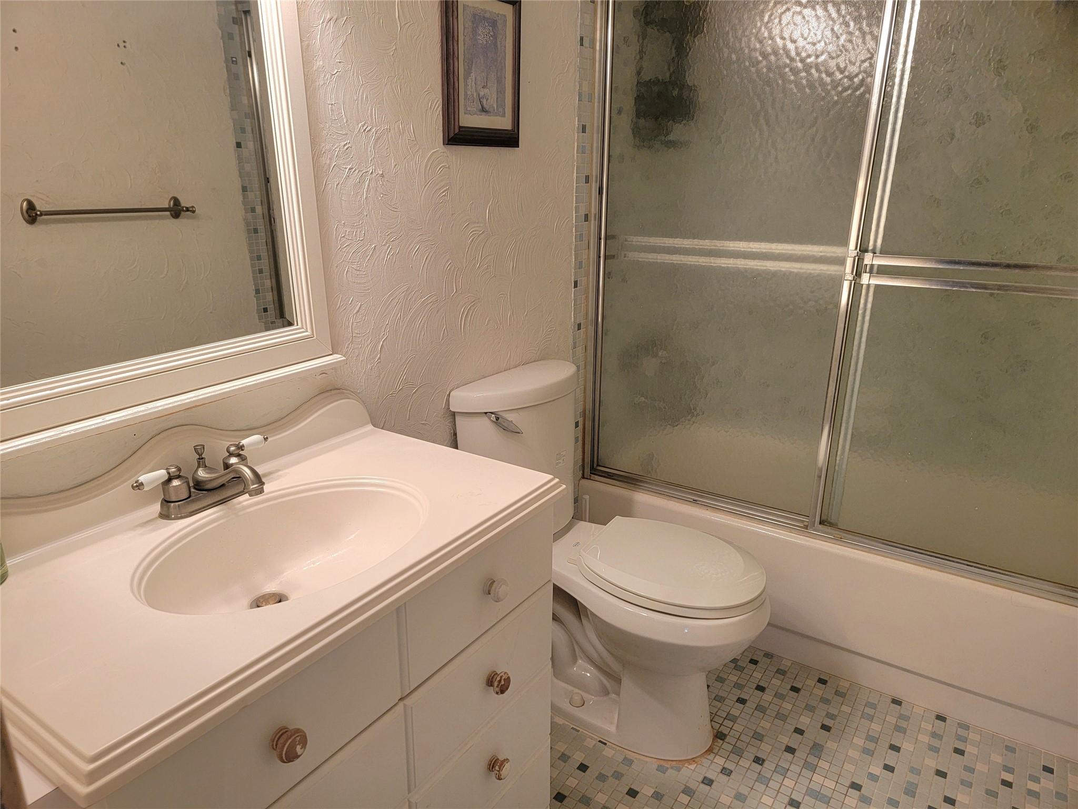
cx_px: 539
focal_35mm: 24
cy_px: 404
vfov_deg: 56.8
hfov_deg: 71.6
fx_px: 747
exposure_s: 1/120
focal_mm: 6.7
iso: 160
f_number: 1.8
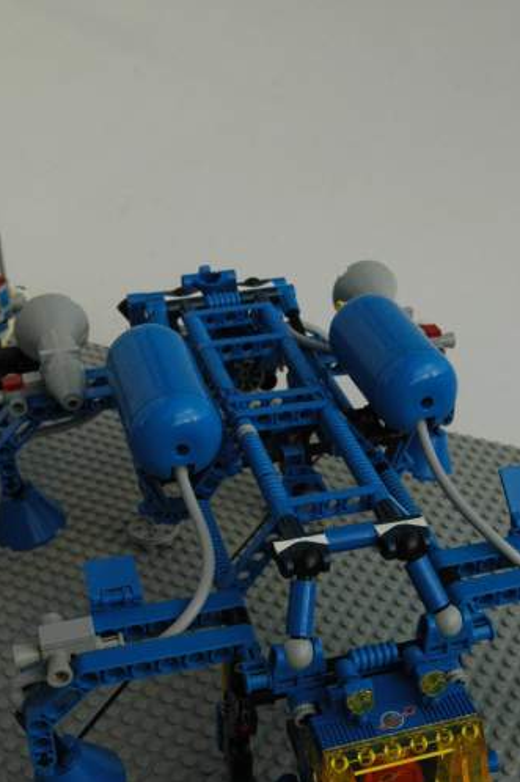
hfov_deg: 25.4
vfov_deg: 37.5
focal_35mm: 53
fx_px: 1151
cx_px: 337
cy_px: 449
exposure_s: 1/400
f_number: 10
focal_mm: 22
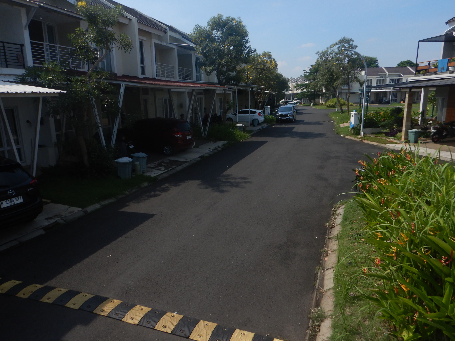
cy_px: 170
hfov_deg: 71.6
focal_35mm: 24
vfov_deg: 56.8
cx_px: 228
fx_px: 315
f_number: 4.1
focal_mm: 4.3
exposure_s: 1/1000
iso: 125
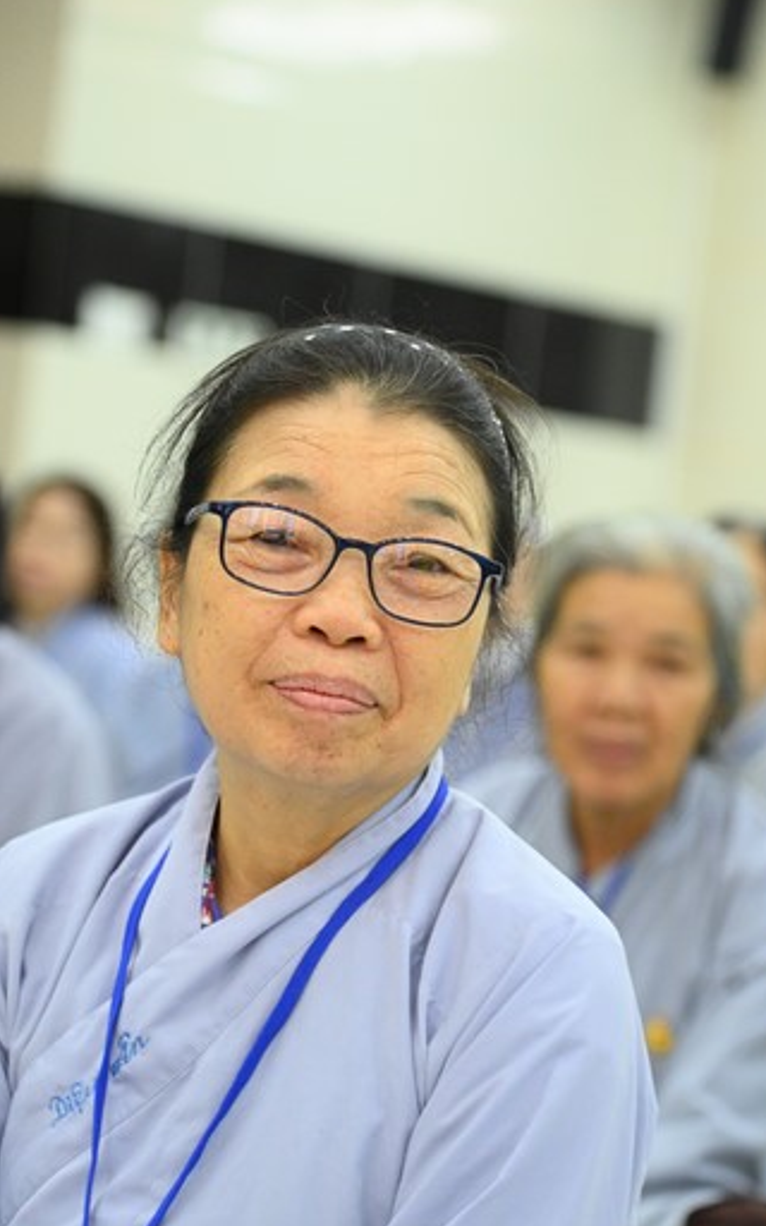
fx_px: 5177
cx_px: 400
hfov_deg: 8.5
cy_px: 632
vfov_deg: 13.5
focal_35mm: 155
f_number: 4
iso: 5000
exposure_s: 1/160
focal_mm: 120
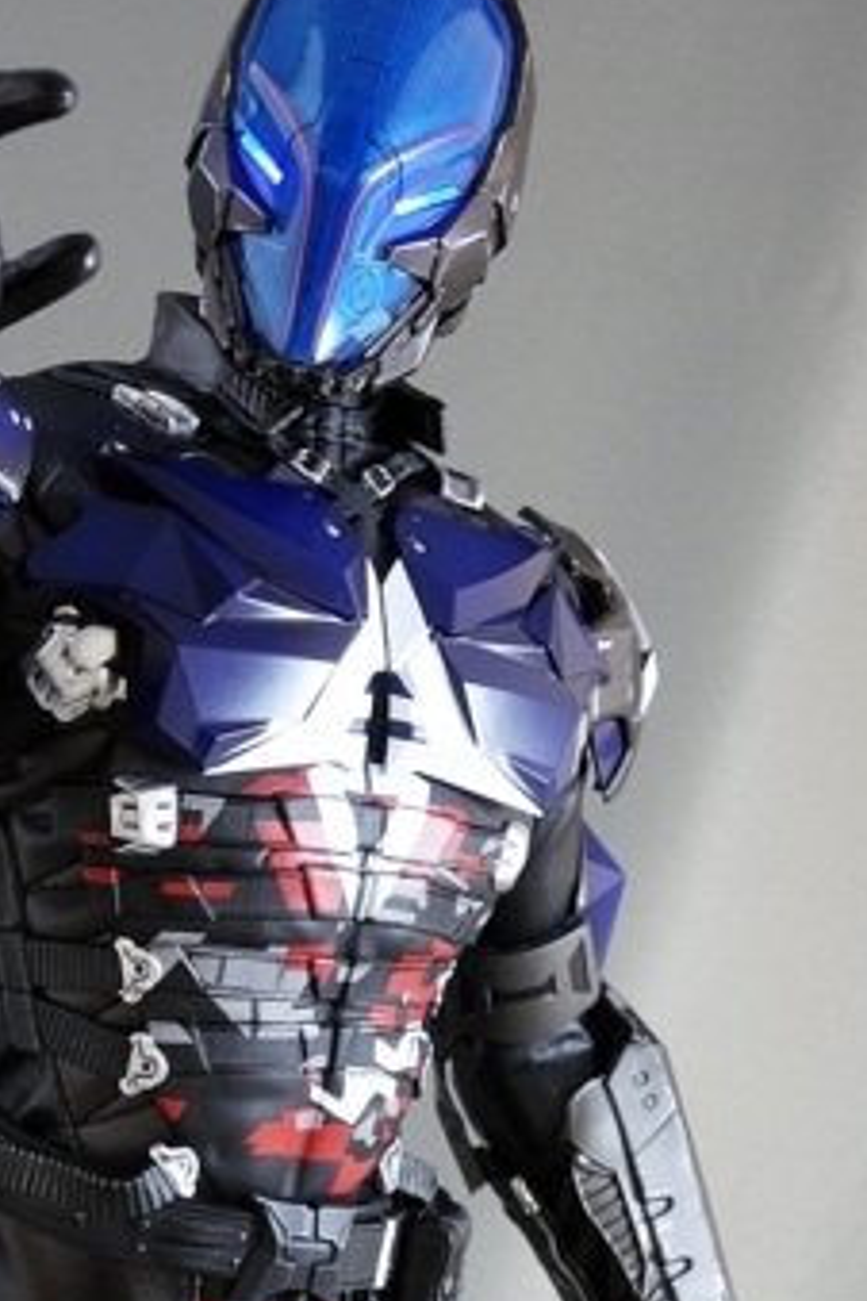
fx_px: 2384
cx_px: 159
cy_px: 1289
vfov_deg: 28.7
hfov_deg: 20.4
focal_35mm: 66
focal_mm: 10.4
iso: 400
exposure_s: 1/4
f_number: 7.1
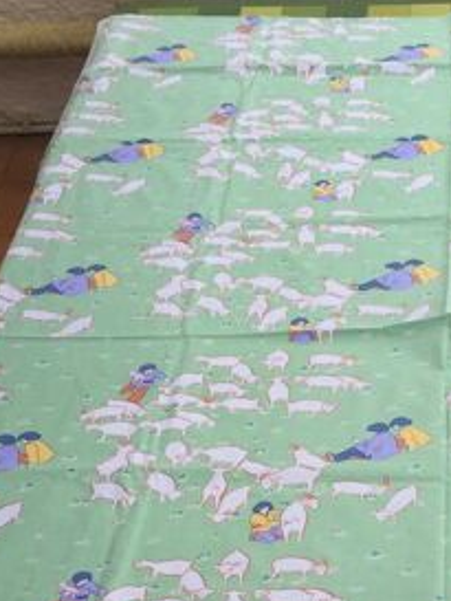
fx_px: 1180
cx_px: 447
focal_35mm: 68
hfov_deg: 20.9
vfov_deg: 27.9
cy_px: 489
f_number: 2.2
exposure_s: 1/942
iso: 32
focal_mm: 4.15
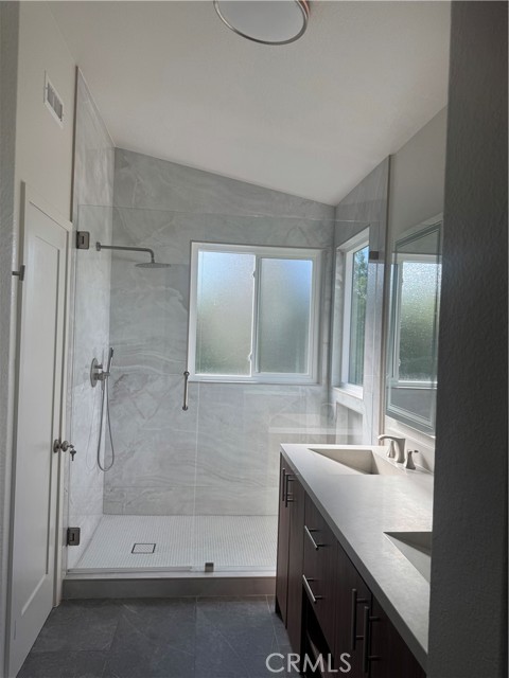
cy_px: 339
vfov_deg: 71.6
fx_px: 471
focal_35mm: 24
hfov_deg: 56.8
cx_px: 254
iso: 80
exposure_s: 1/539
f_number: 1.78
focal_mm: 6.76
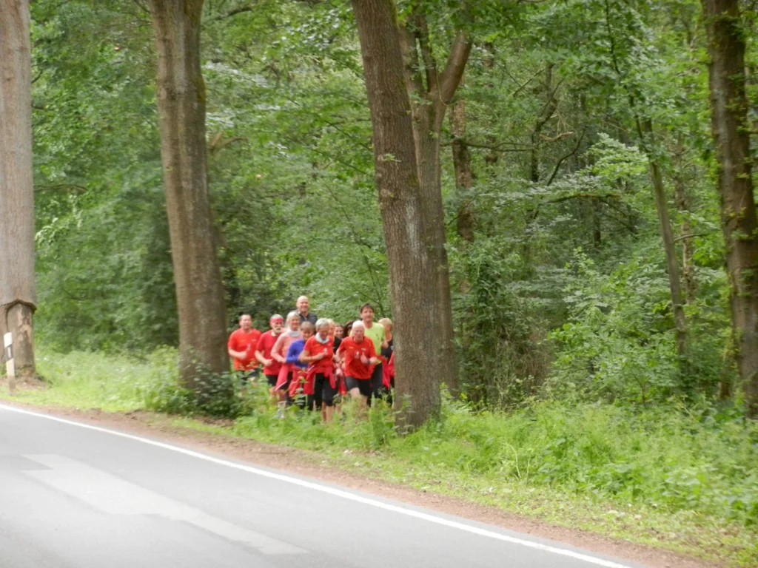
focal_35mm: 189
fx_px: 4139
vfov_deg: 7.9
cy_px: 284
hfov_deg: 10.5
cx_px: 379
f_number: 5.3
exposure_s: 1/25
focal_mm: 34
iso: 800
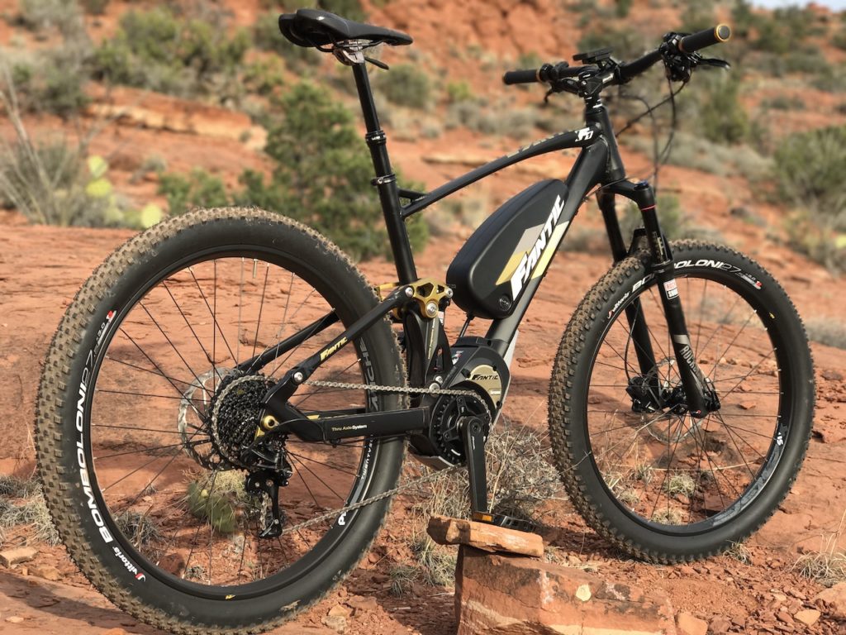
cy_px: 318
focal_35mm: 57
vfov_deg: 25.7
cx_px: 423
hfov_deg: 33.8
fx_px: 1393
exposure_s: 1/320
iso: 20
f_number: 2.8
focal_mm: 6.6
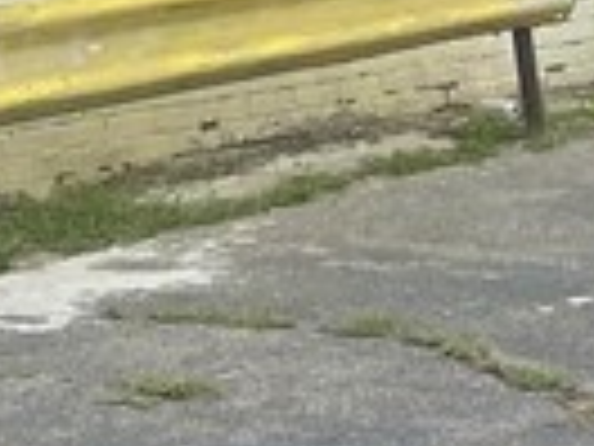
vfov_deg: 6.8
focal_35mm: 194
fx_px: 3329
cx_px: 86
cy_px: -1000
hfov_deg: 10.2
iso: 32
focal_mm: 5.1
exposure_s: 1/1513
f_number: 1.6
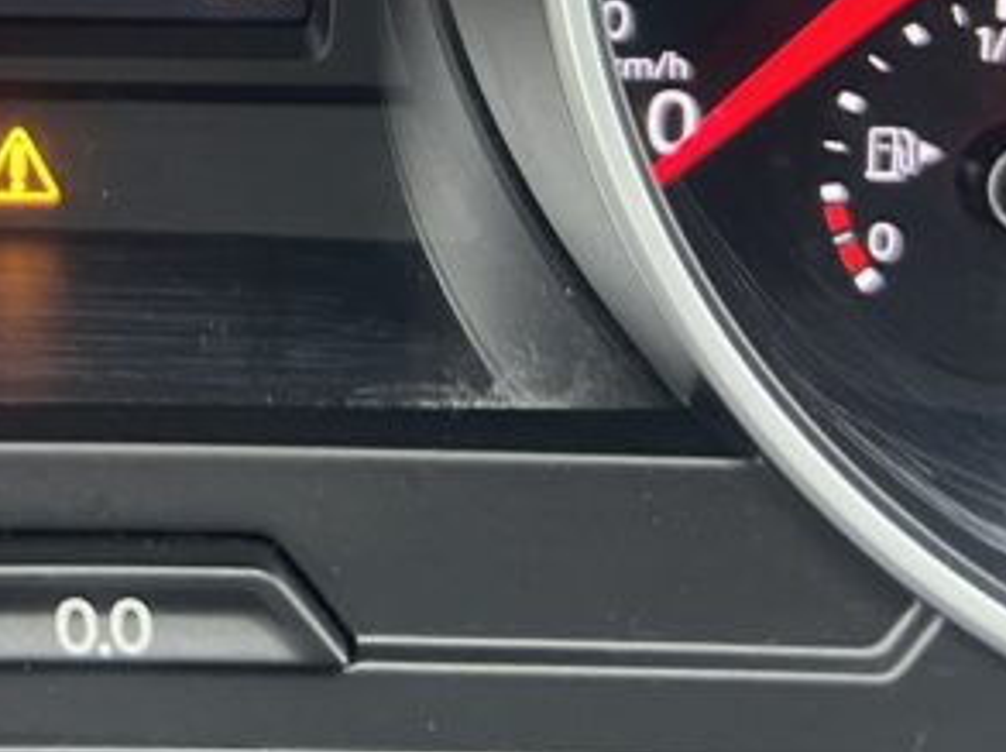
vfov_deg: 15.4
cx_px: -199
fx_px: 2641
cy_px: -230
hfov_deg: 20.2
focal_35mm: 91
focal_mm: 5.7
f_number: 1.5
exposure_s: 1/49
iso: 200
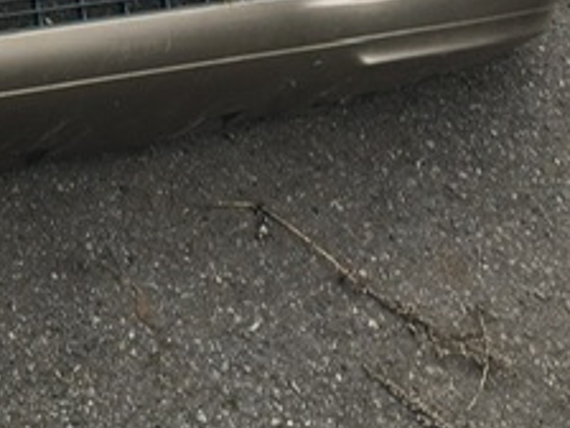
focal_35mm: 83
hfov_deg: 21.3
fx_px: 1367
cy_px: -51
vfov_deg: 17.2
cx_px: -178
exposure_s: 1/151
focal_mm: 4.15
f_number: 2.2
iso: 25
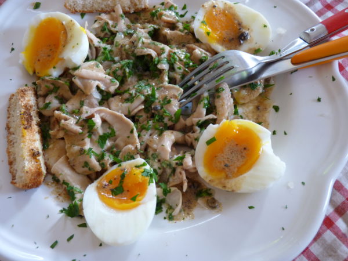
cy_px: 130
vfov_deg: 37.7
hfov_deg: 49.0
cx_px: 174
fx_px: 382
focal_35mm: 38
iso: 160
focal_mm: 6.8
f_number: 3
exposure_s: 1/30
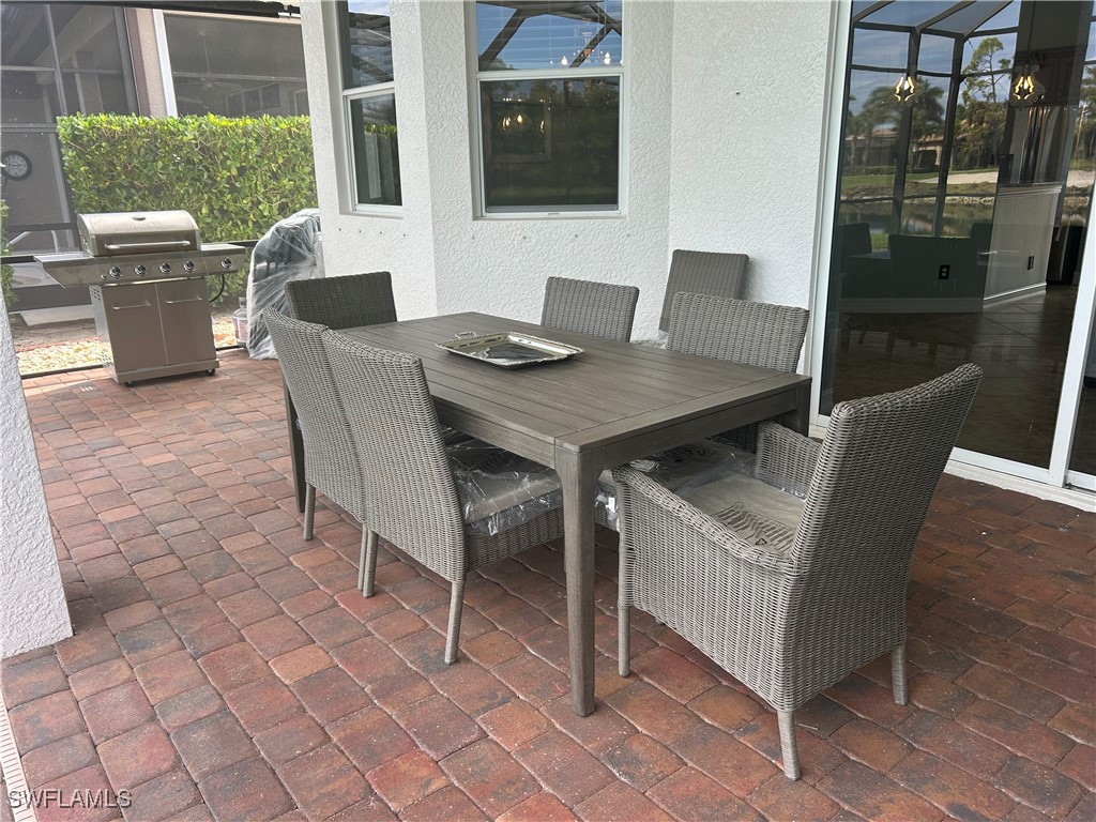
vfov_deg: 53.1
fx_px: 823
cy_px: 411
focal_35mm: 26
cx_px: 548
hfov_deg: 67.3
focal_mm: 5.7
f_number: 1.5
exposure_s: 1/214
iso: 40
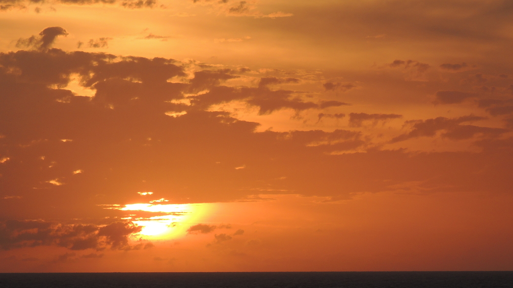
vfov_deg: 3.2
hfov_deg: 5.7
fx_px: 5182
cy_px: 156
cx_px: 215
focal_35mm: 381
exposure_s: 1/500
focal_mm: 49
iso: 100
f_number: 4.7
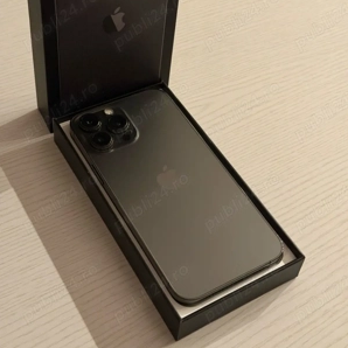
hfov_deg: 30.0
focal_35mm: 57
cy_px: 125
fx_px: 648
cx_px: 174
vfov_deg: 29.9
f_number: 1.78
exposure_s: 1/25
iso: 640
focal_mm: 6.76
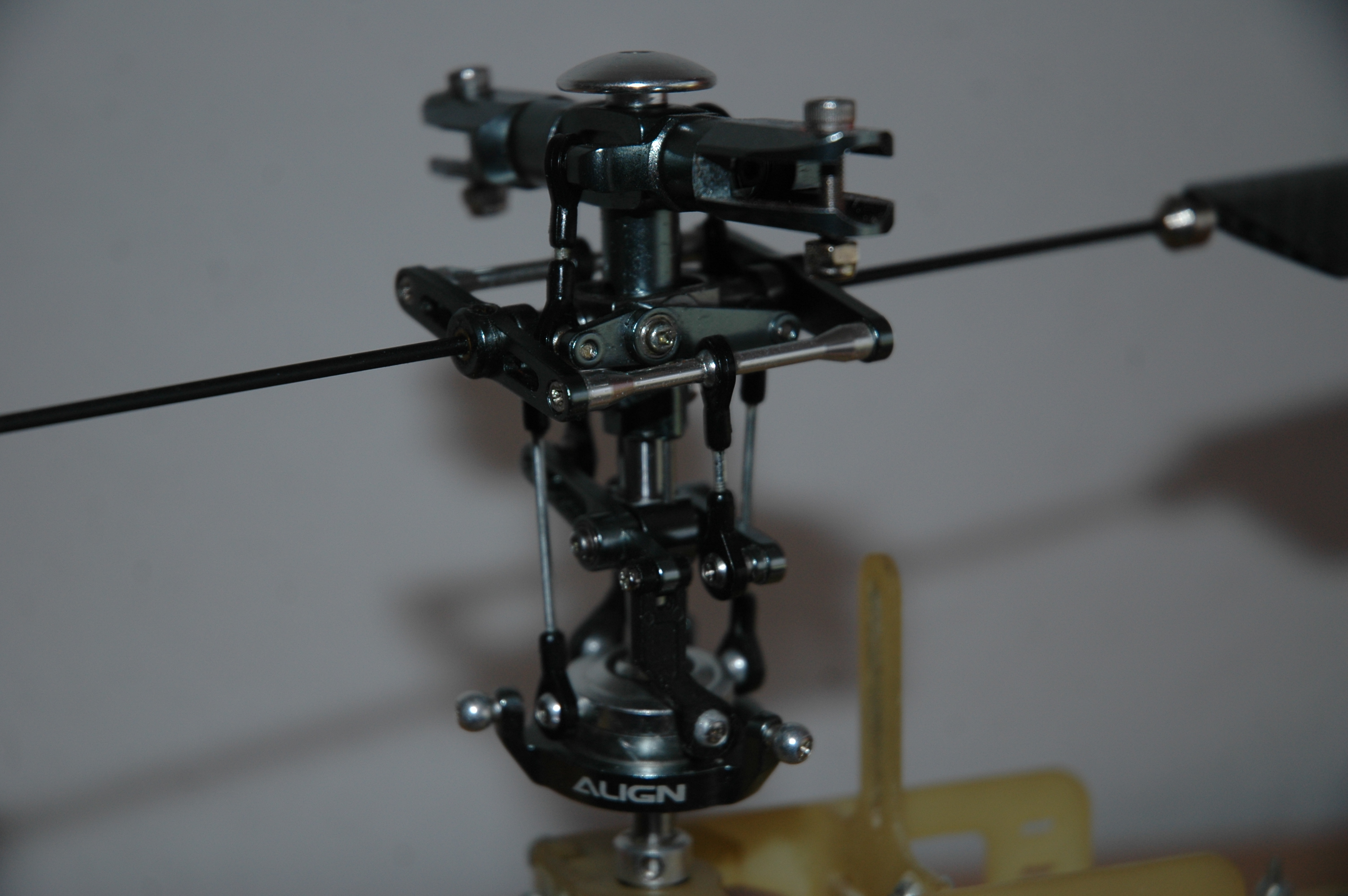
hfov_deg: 19.5
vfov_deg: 13.0
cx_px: 674
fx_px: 3928
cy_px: 448
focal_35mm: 105
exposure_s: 1/60
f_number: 4.5
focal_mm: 70
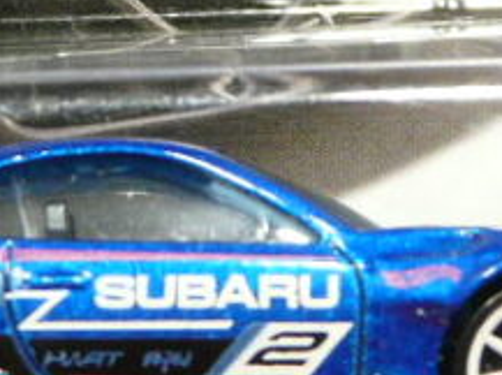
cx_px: 174
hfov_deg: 4.7
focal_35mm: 424
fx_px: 6139
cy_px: 51
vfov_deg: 3.5
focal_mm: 15.8
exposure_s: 1/30
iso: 200
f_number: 3.6
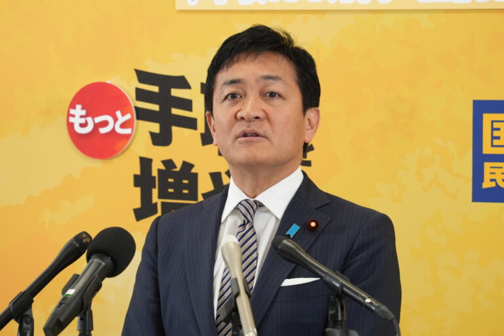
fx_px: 3864
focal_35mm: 276
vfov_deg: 5.0
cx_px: 252
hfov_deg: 7.5
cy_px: 168
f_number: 5.6
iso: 1000
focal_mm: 184
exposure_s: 1/100
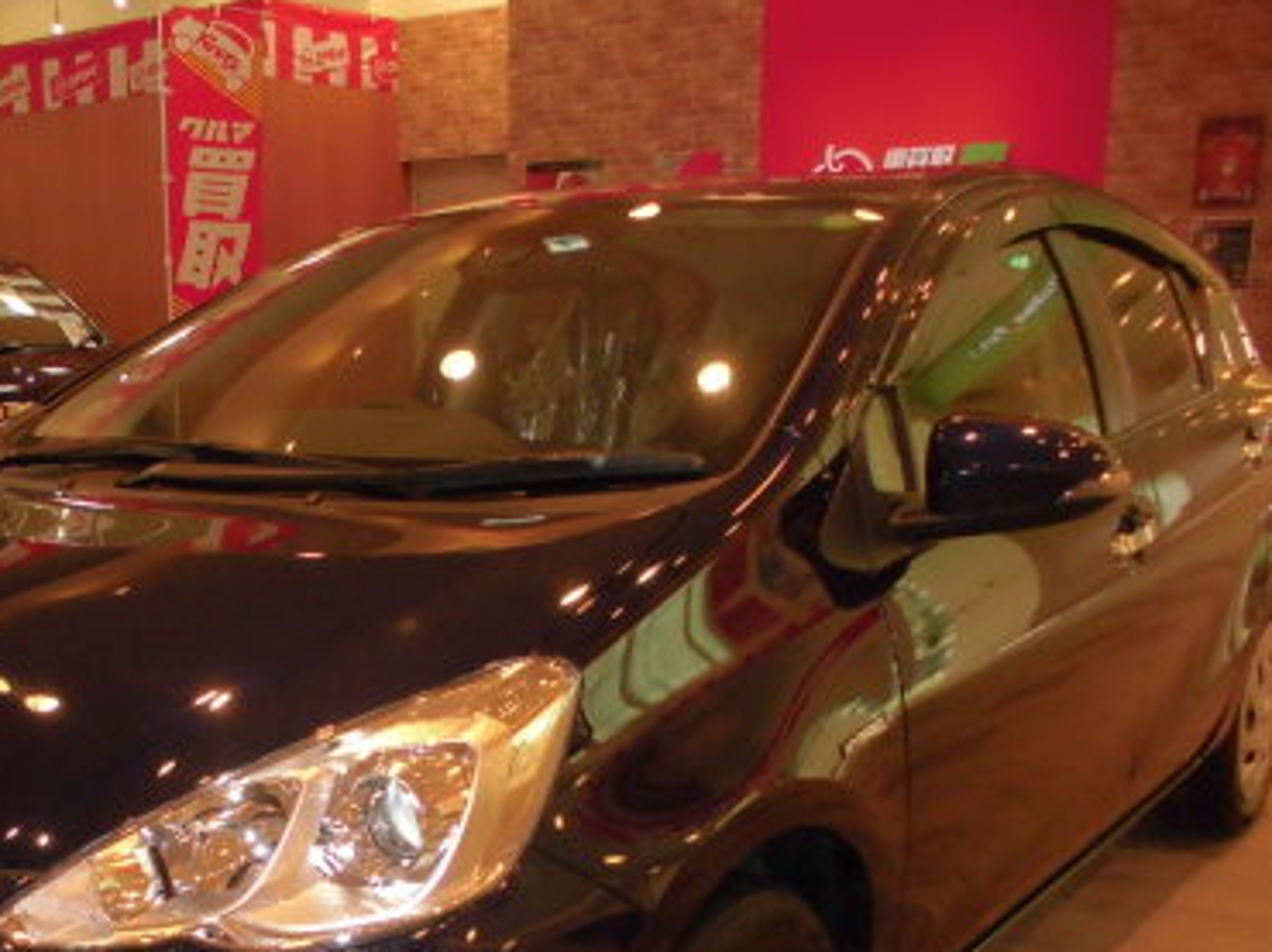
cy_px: 794
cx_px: 361
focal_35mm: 45
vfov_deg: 31.1
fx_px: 1652
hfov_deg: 41.2
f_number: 3.5
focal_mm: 4.6
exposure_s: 1/60
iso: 200
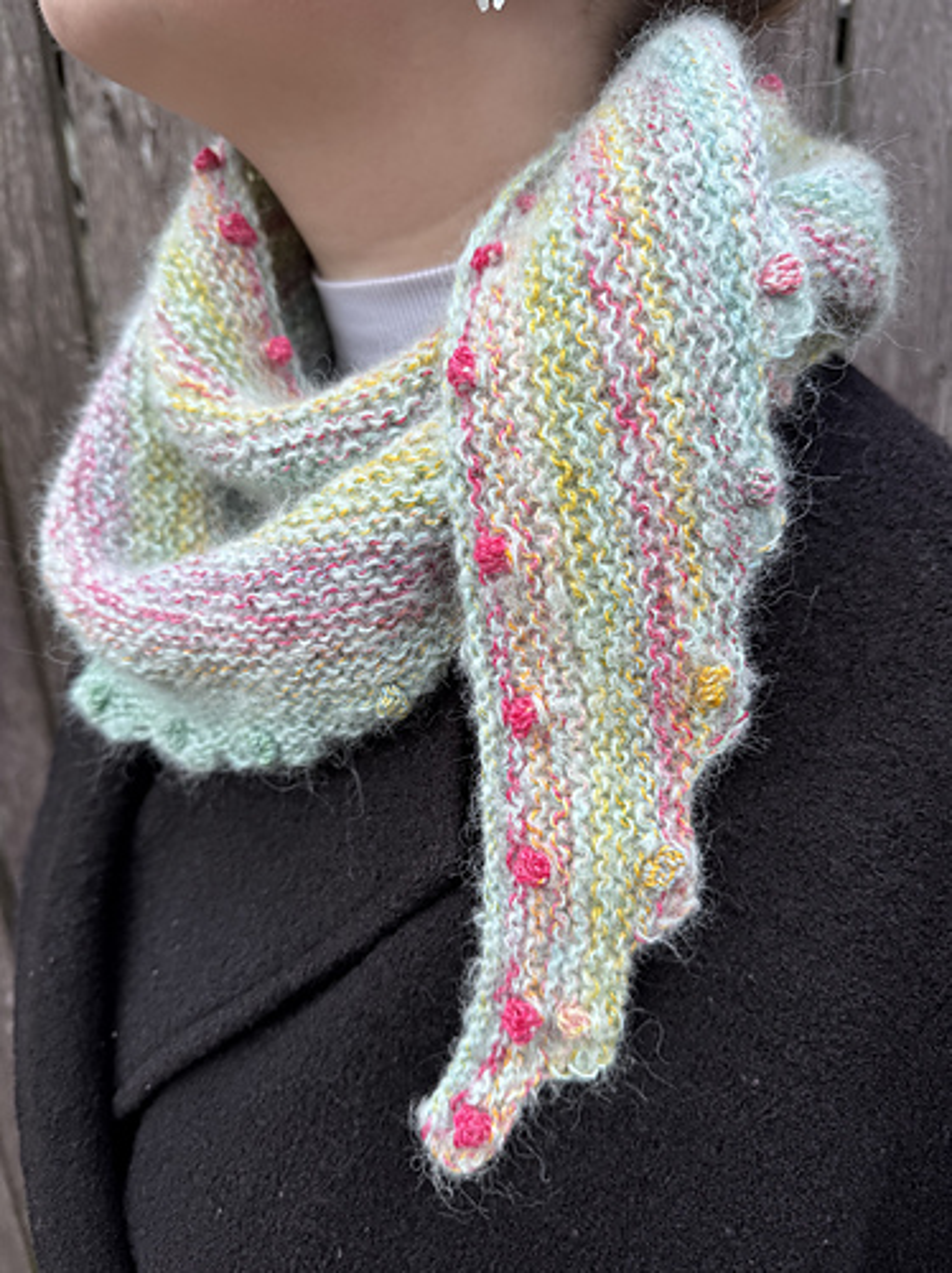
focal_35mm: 24
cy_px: 636
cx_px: 476
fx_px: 882
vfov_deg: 71.6
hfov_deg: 56.7
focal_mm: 6.76
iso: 80
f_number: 1.78
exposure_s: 1/1094
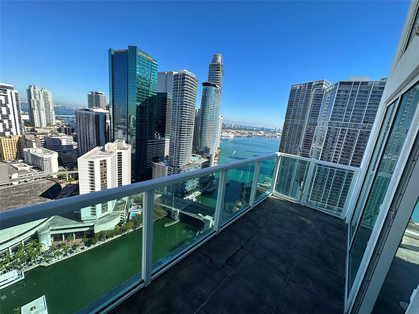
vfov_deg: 85.7
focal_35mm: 14
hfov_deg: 102.1
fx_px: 169
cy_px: 157
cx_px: 210
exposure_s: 1/1401
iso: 50
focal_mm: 2.22
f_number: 2.2
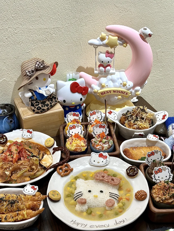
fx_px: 322
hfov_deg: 30.3
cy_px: 116
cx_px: 87
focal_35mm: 48
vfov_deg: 39.7
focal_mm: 6.86
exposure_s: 1/50
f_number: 1.78
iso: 50
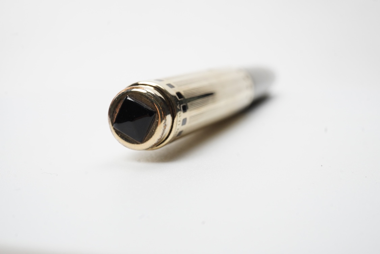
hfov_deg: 43.6
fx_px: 475
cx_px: 190
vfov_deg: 29.9
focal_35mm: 45
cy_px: 127
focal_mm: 30
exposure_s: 1/100
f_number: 22
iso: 640
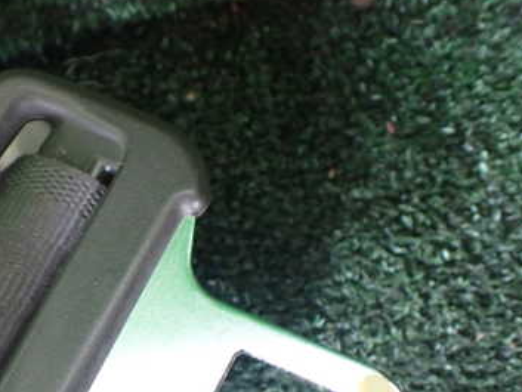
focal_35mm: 51
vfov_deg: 28.0
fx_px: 769
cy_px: 312
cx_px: 86
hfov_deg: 35.9
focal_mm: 5.4
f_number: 2.3
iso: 800
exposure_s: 1/40
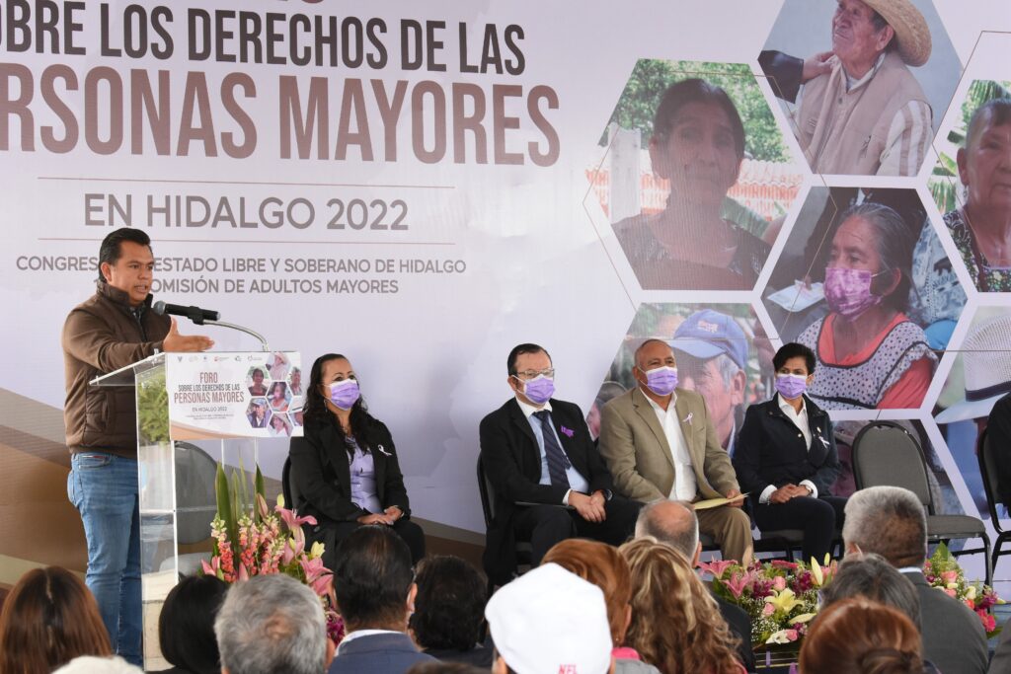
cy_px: 337
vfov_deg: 13.0
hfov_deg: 19.5
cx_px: 506
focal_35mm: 105
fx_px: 2949
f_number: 9
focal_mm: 70
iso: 1250
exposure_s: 1/125
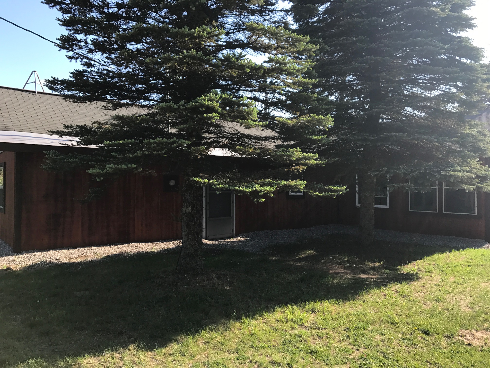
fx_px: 396
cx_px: 245
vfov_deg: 49.7
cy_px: 184
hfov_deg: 63.4
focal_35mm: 28
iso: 20
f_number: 1.8
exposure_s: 1/704
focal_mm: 3.99
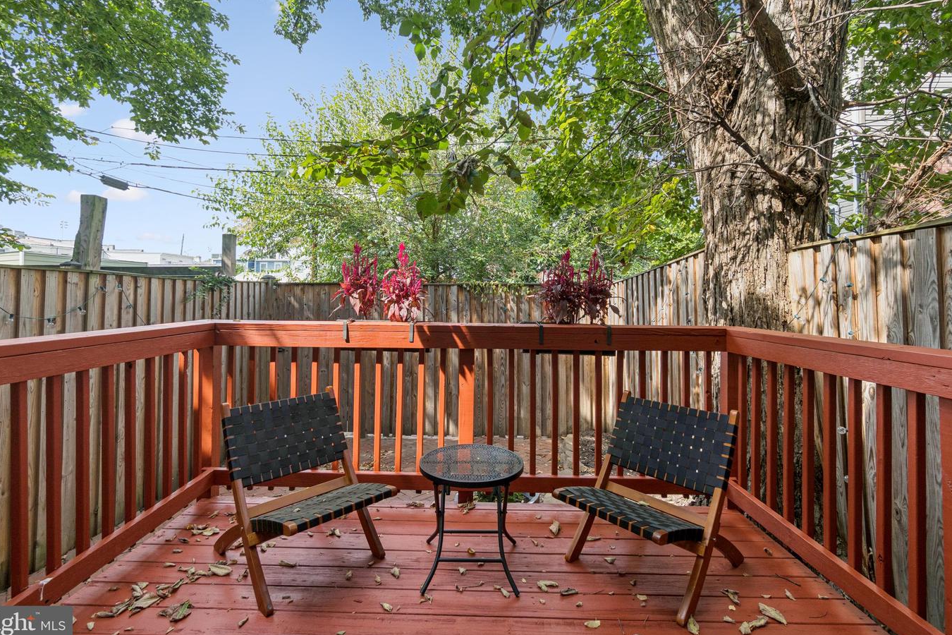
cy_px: 303
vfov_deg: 73.7
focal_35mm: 16
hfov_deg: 96.7
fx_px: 423
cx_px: 470
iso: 200
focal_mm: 10
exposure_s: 1/125
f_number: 7.1
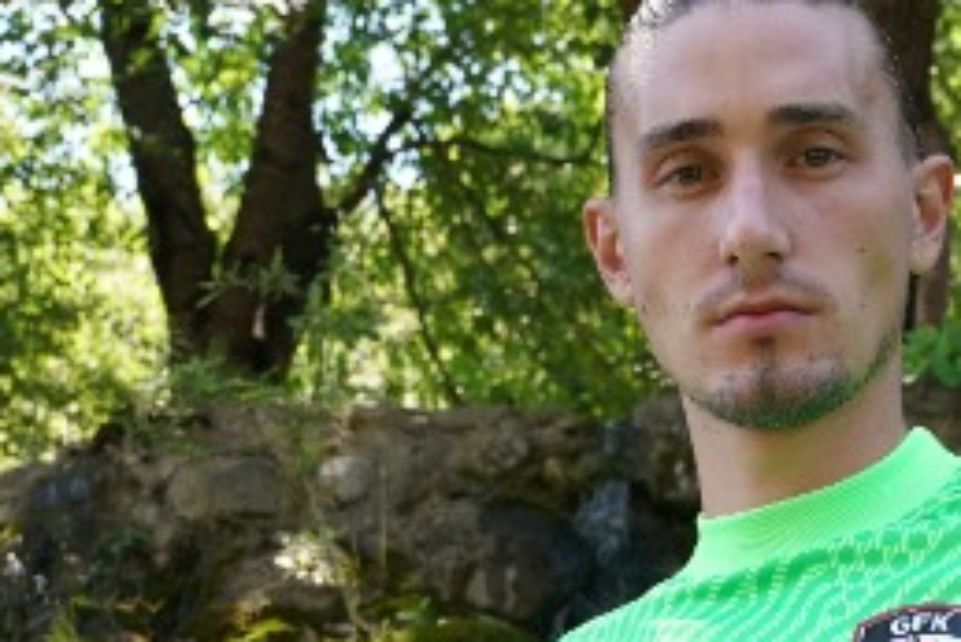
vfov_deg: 12.6
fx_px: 2804
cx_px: 761
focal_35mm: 105
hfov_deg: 19.3
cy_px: 867
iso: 10000
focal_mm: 34
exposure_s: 1/320
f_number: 5.6
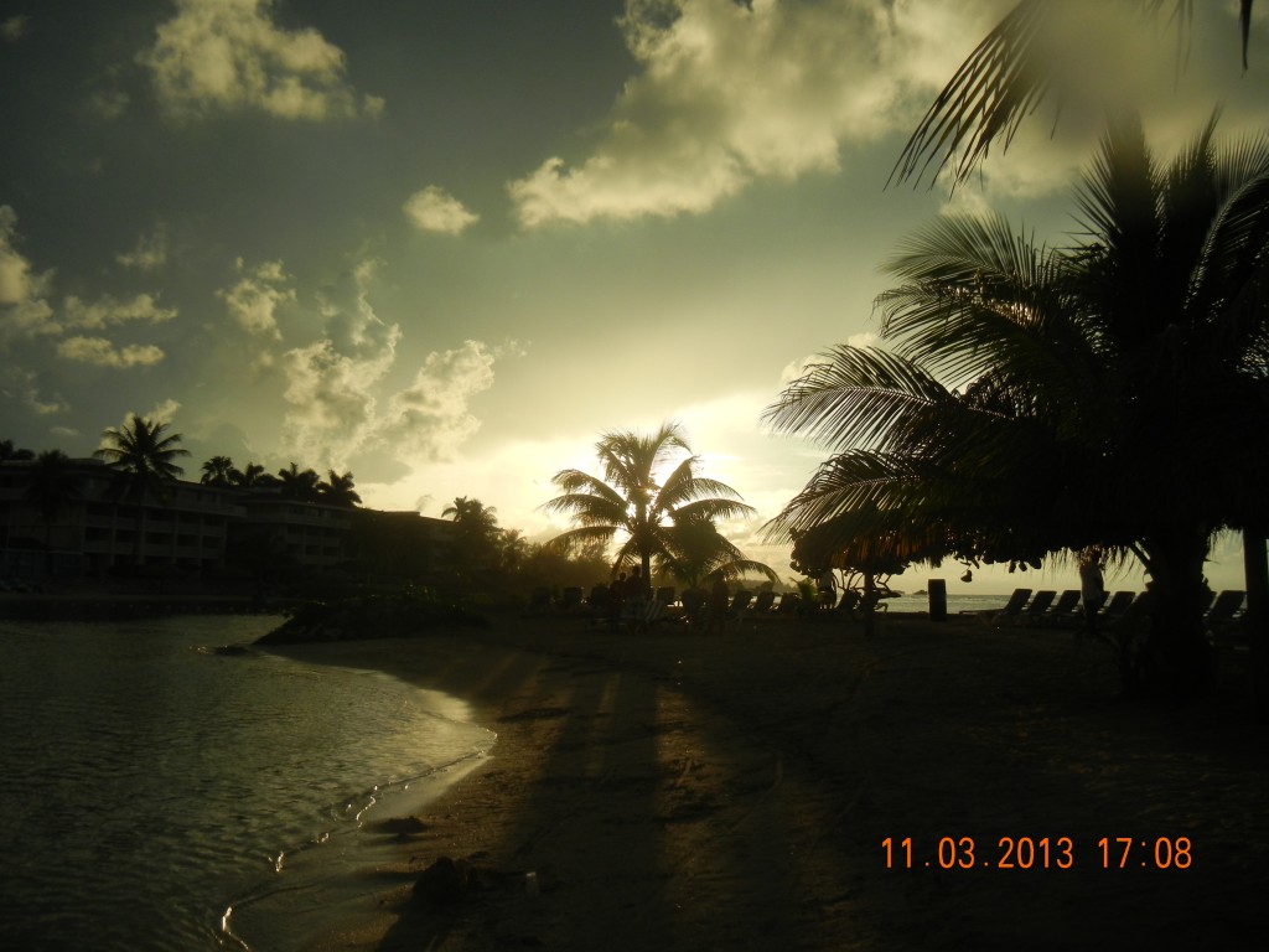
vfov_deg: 46.8
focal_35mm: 30
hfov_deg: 60.0
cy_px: 476
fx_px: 1100
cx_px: 634
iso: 160
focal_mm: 5.4
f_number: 7
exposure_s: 1/668
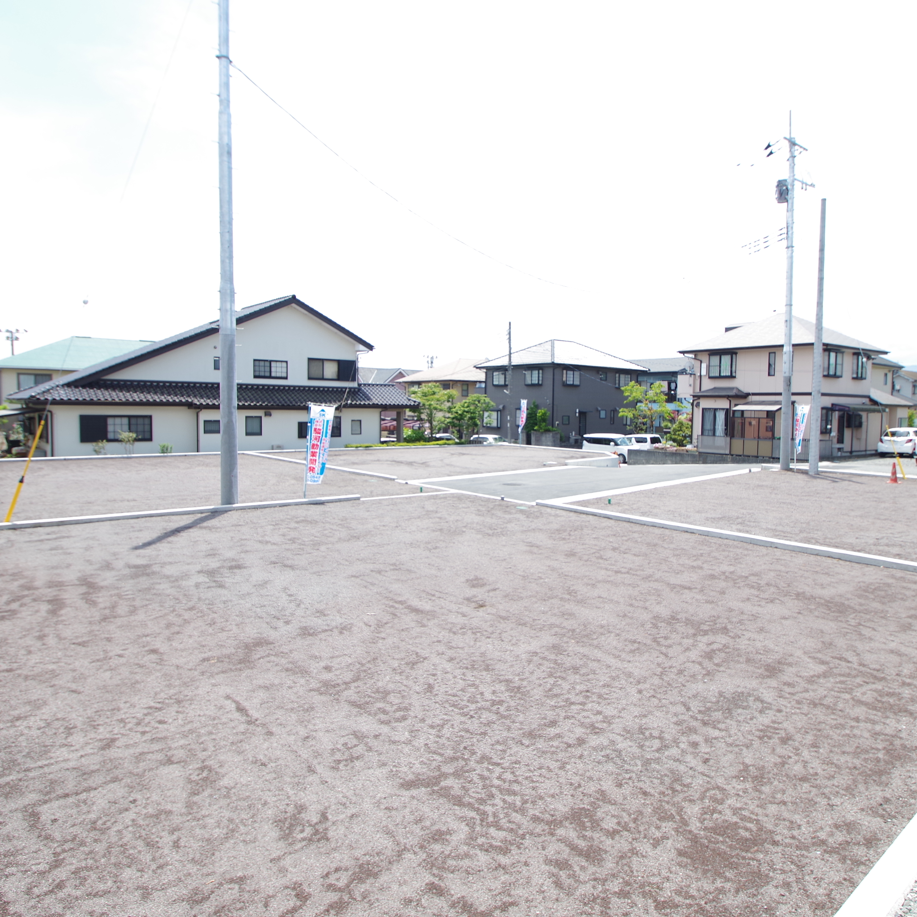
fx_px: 629
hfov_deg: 71.9
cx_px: 513
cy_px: 450
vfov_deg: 72.1
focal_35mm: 21
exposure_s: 1/200
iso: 100
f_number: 7.1
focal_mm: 11.25
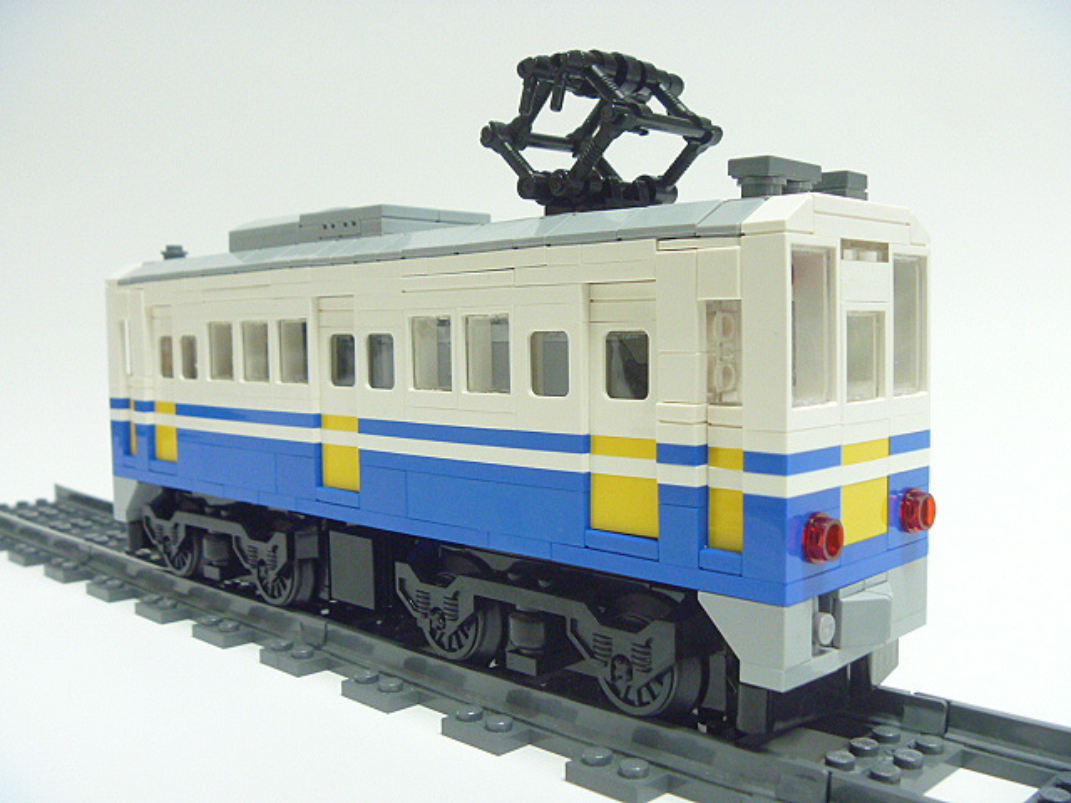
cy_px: 402
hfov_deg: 52.6
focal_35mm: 35
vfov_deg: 40.7
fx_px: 1083
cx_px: 536
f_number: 3.5
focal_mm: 6.3
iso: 400
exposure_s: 1/8
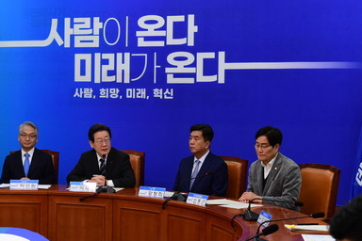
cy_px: 115
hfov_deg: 26.8
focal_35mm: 75
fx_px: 754
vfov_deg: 18.2
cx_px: 122
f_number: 5.6
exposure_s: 1/400
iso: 3200
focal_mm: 48
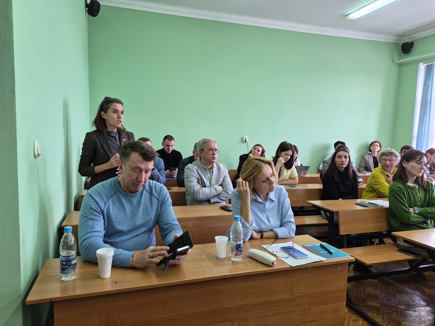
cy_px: 163
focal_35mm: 23
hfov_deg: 73.9
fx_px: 289
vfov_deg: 58.9
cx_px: 218
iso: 160
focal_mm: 5.4
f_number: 1.8
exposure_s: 1/100
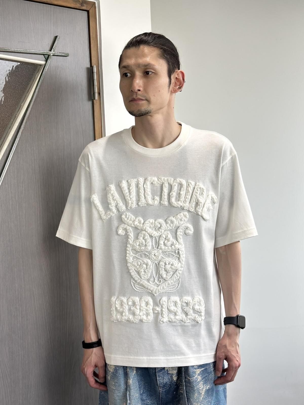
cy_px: 202
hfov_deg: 30.3
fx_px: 562
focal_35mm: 48
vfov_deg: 39.7
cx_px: 152
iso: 80
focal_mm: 6.86
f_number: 1.78
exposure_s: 1/358
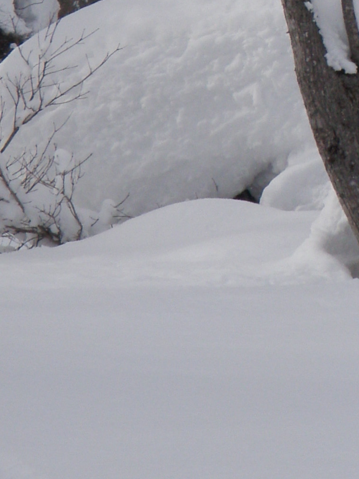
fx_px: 5102
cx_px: 463
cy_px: -218
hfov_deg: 4.0
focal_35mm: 369
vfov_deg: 5.3
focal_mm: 18.2
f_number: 5.1
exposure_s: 1/500
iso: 64
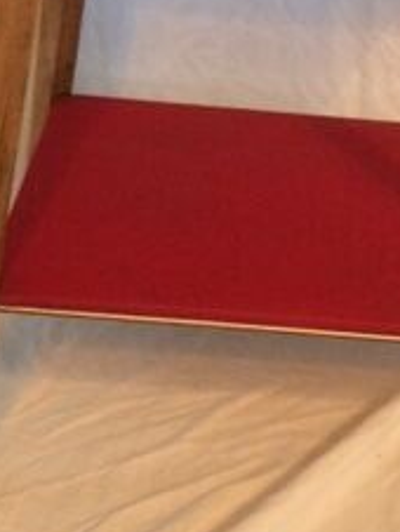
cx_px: 325
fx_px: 1261
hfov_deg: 17.9
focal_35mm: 82
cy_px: 40
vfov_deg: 23.1
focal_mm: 4.15
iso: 320
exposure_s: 1/33
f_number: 2.2
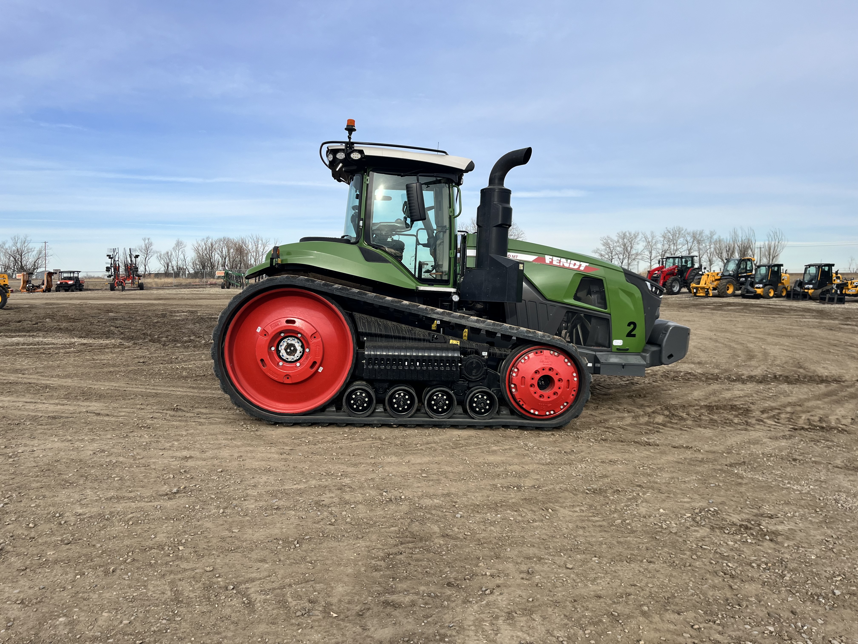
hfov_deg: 67.3
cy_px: 322
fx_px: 644
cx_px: 429
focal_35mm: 26
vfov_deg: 53.1
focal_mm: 5.1
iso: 50
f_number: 1.6
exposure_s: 1/2179
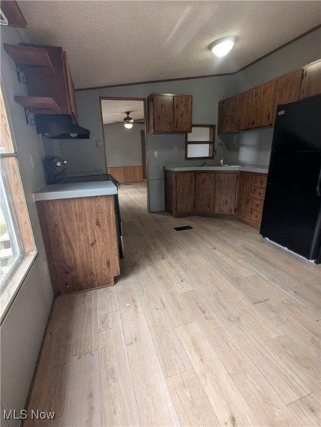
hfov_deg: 78.2
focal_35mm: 16
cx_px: 160
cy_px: 214
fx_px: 197
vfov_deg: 94.4
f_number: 2.2
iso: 126
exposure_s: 1/113
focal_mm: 2.35
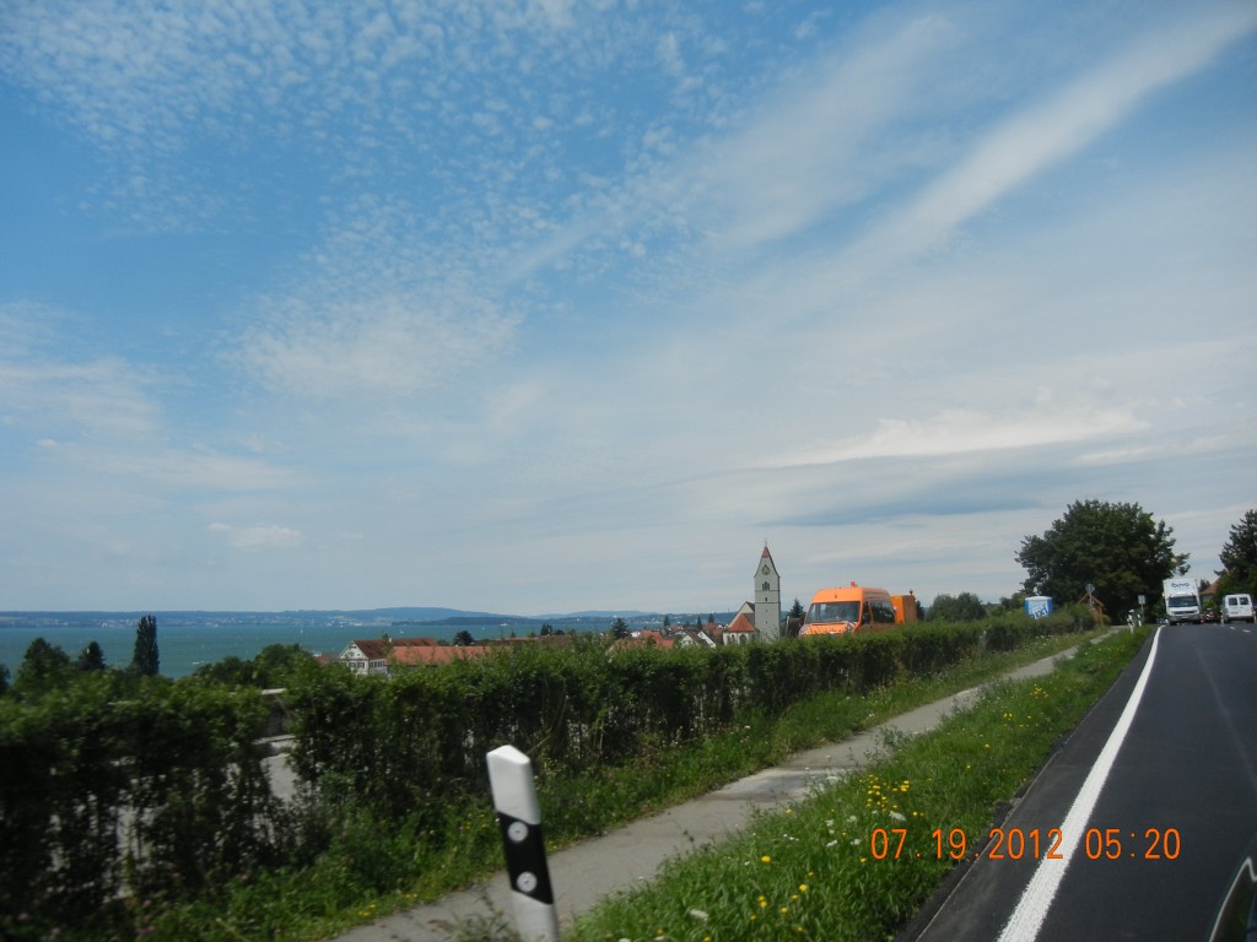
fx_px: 1089
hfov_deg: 60.0
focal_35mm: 30
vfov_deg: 46.8
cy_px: 471
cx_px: 628
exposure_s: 1/670
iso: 160
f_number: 7
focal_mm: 5.4
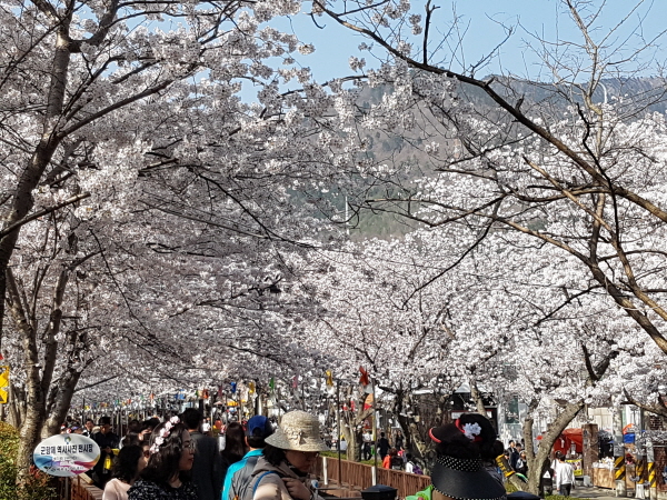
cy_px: 250
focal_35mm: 26
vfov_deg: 53.1
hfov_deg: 67.3
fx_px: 501
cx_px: 334
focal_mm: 4.2
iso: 50
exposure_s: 1/2208
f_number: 1.7
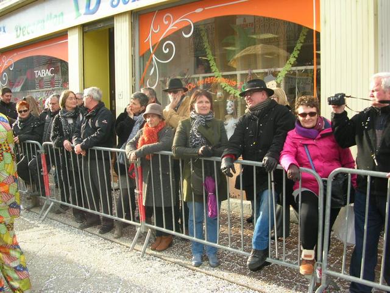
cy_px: 146
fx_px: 394
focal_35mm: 35
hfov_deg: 52.6
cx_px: 195
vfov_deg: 40.7
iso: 50
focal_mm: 5.8
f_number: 2.8
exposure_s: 1/123
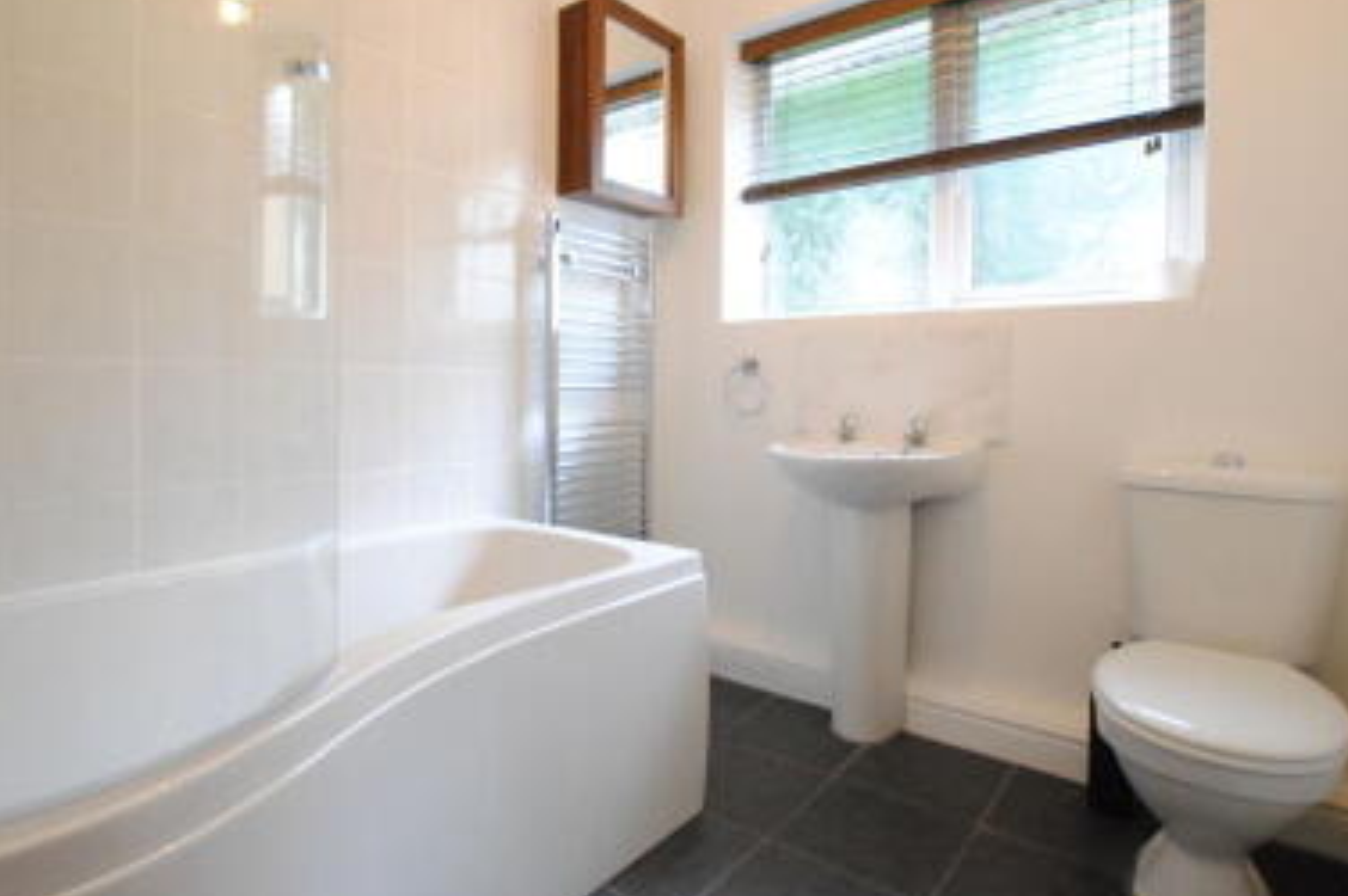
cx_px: 609
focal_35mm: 19
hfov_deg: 86.7
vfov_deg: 64.3
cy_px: 400
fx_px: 711
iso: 1600
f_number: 3.5
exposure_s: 1/100
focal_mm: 10
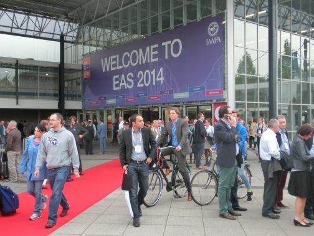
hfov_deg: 49.0
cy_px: 118
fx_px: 345
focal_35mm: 38
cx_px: 157
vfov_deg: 37.7
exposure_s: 1/125
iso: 250
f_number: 3.9
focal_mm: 6.67
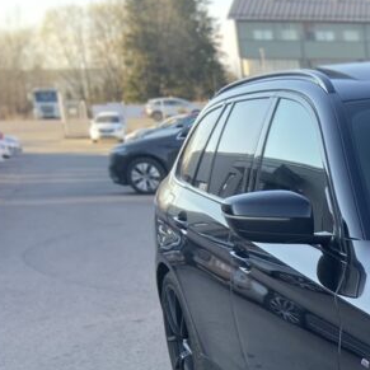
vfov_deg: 19.8
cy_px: 474
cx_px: 615
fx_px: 980
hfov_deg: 18.1
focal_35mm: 81
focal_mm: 4.25
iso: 32
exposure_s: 1/214
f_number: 1.8
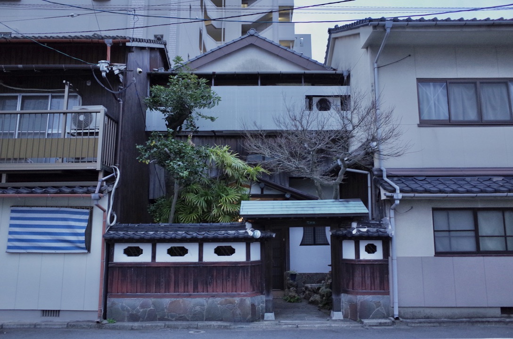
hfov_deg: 65.6
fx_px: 398
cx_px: 256
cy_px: 170
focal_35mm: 28
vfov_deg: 46.2
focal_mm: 18.3
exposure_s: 1/40
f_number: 2.8
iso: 640
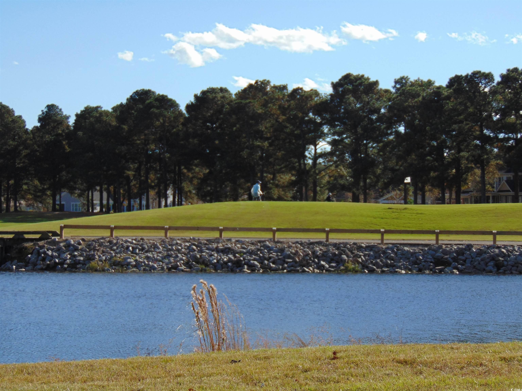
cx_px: 261
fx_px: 1629
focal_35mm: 108
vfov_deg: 13.7
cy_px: 196
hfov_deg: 18.2
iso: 80
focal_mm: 19.4
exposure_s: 1/1000
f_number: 3.9
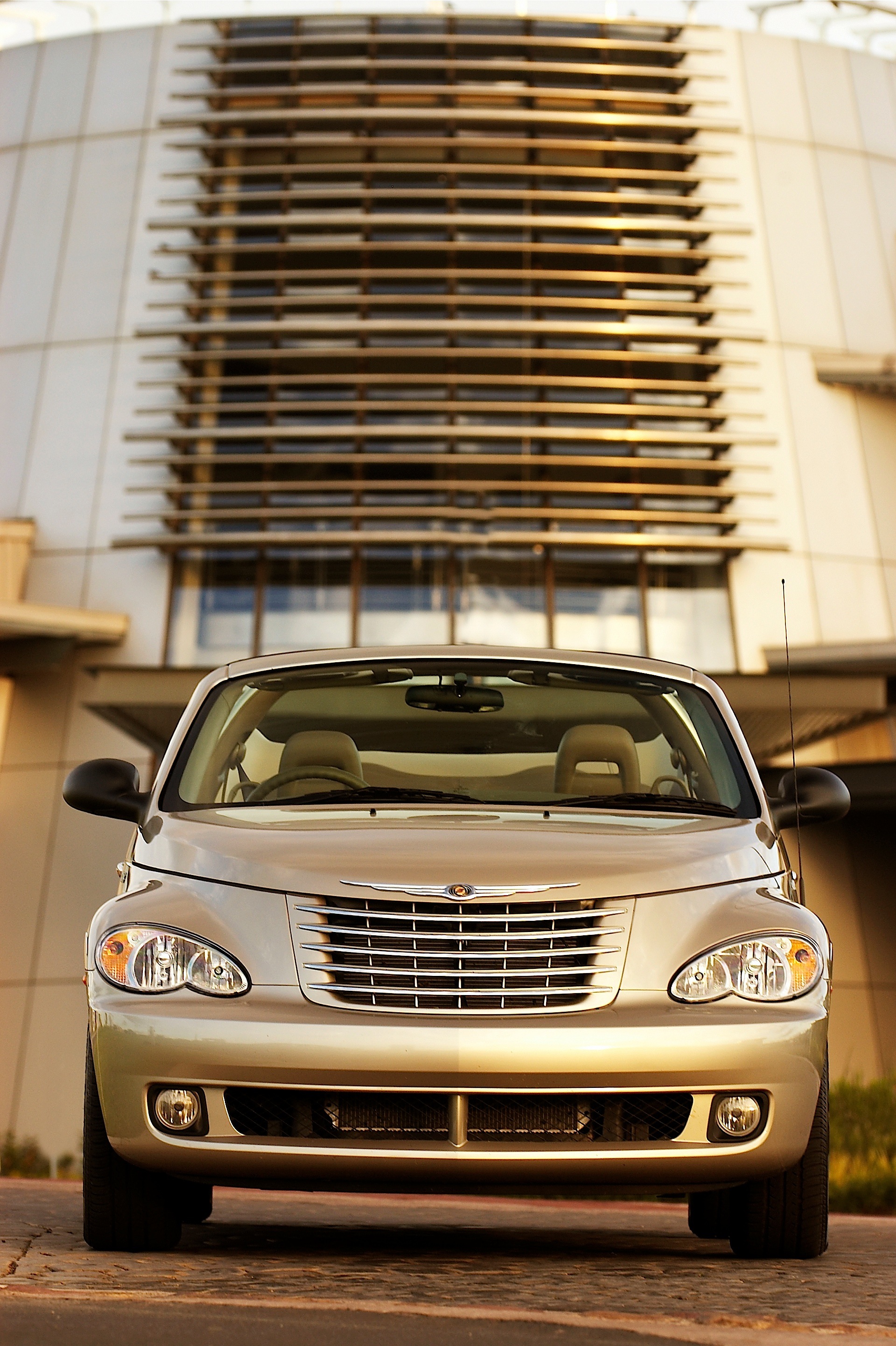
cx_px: 448
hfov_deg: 7.0
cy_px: 673
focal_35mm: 195
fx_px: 7286
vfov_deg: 10.6
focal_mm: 130
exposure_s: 1/50
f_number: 7.1
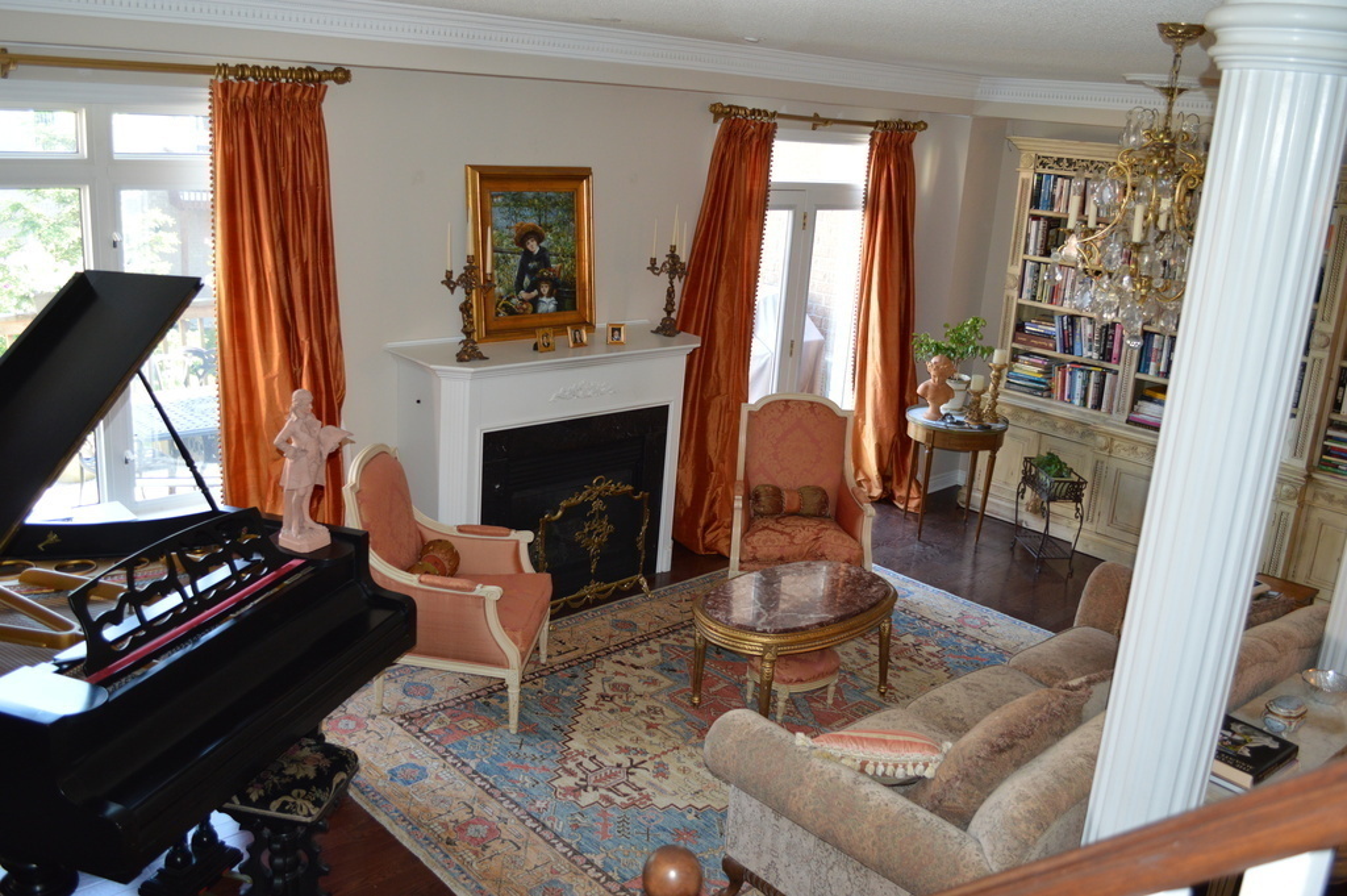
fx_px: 1122
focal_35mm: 30
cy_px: 448
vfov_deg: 43.5
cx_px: 674
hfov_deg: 62.0
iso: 640
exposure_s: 1/60
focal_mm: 20
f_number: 3.8
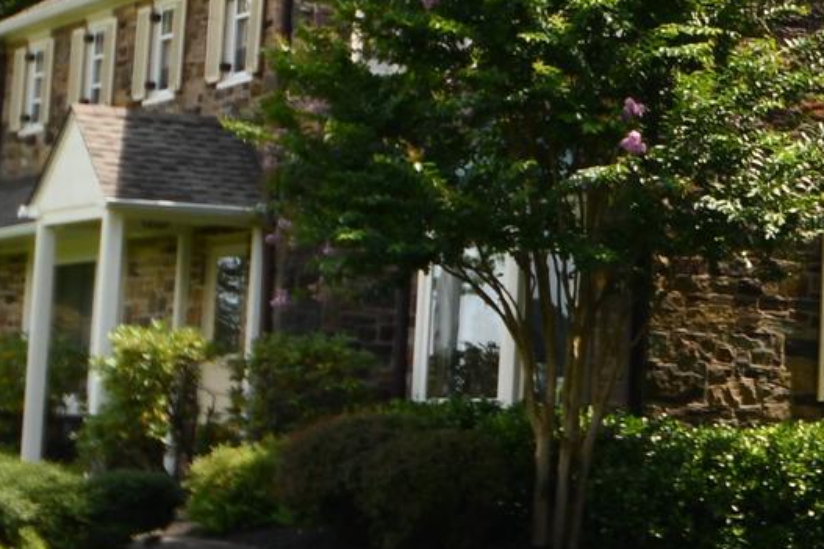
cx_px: 1342
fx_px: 3203
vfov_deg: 9.7
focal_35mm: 140
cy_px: -45
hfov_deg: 13.5
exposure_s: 1/250
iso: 100
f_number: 6.3
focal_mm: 24
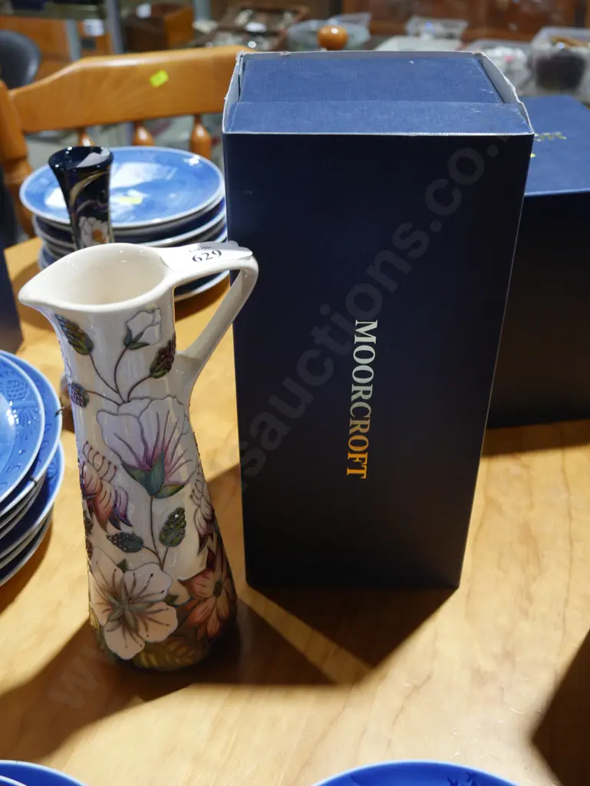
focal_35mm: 38
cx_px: 295
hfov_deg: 37.8
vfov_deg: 49.0
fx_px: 863
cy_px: 393
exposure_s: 1/60
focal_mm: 19
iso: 500
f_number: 4.1
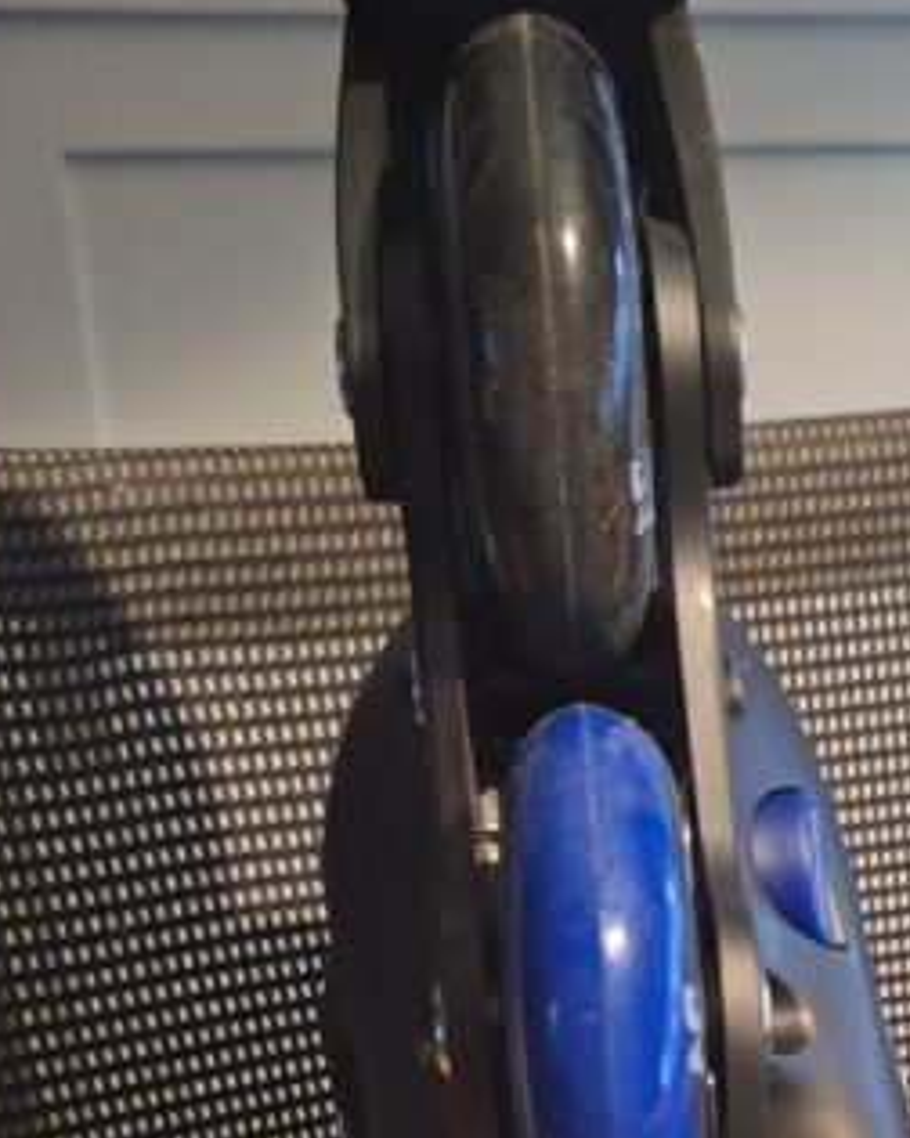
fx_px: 1919
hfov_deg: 25.9
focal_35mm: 57
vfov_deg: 29.1
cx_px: 802
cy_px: 1315
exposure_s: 1/24
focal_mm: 5.54
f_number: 1.8
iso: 800
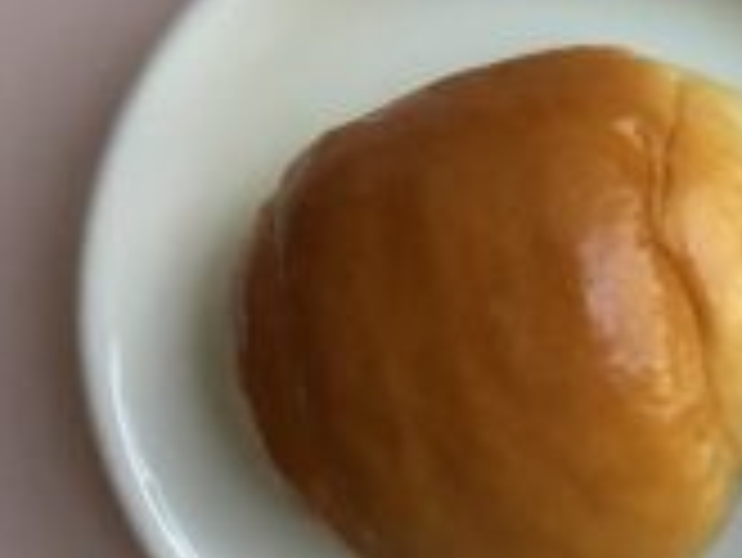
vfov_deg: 15.2
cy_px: -101
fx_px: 2016
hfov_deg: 18.9
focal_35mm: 94
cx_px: 1039
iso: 32
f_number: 2.4
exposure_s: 1/120
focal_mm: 3.3
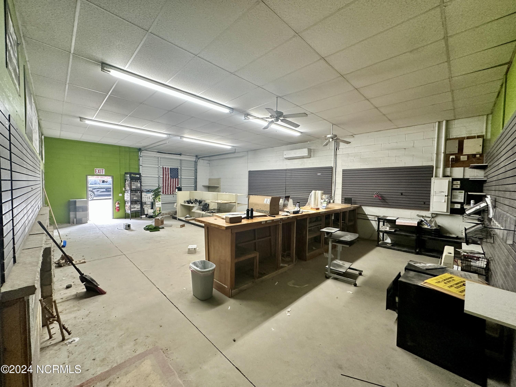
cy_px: 194
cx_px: 258
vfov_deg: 85.7
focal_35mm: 14
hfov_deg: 102.1
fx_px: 209
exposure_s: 1/120
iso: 250
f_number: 2.2
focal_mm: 2.22
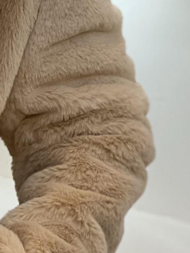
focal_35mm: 238
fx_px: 1741
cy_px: 36
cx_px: -171
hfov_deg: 6.1
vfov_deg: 8.3
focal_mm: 6
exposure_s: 1/100
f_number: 2
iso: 80
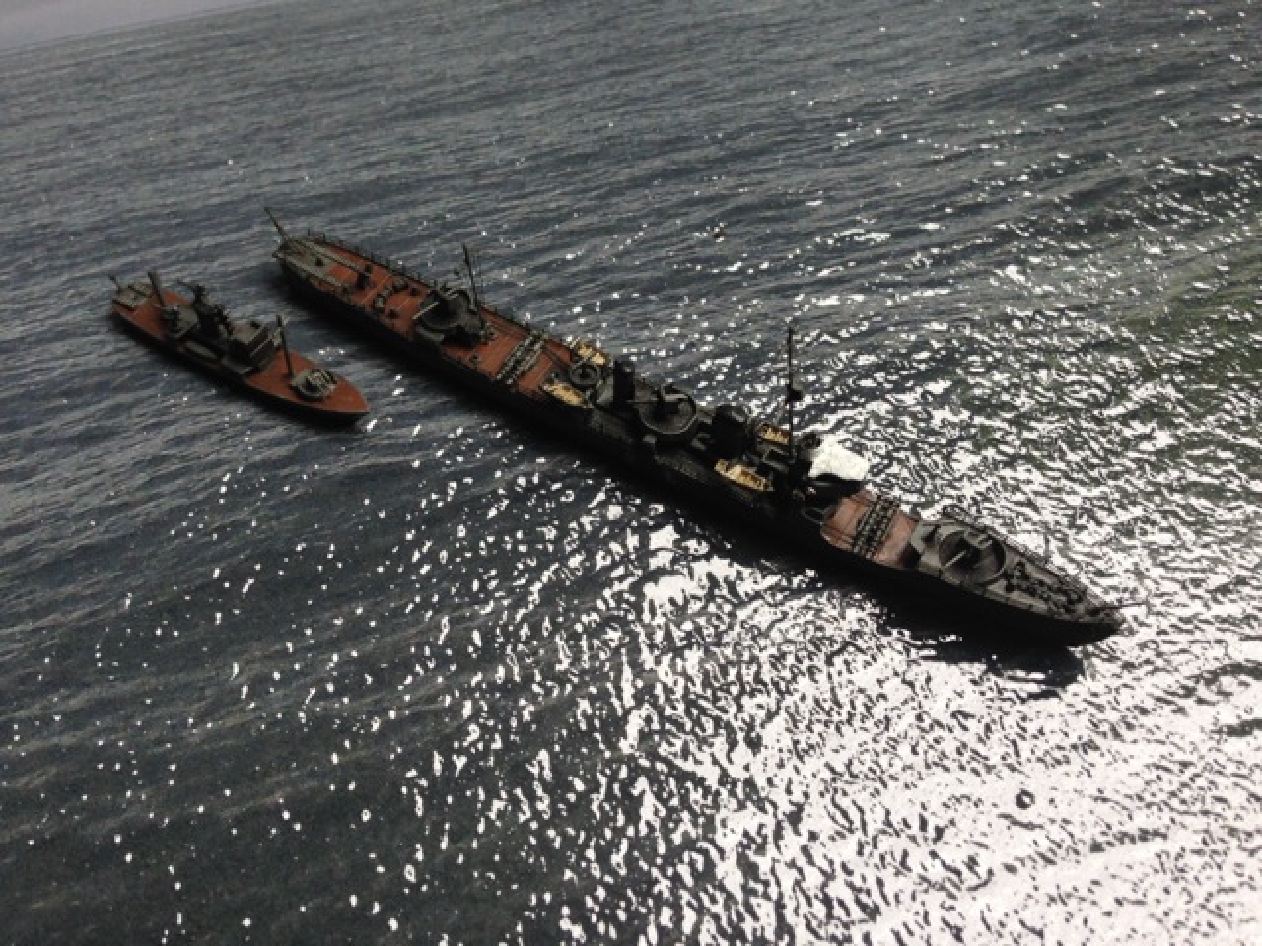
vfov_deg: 42.9
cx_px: 631
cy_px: 473
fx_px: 1203
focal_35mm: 33
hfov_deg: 55.4
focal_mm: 4.12
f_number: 2.4
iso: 50
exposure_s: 1/120
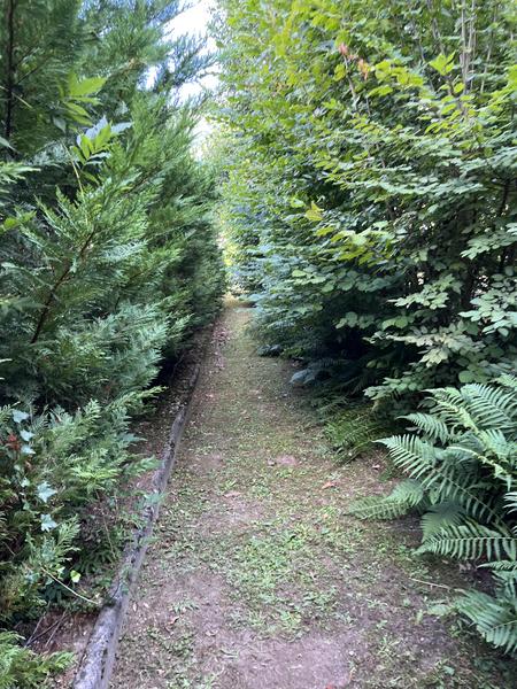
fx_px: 518
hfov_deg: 53.1
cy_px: 344
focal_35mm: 26
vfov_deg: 67.3
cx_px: 258
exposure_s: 1/121
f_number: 1.6
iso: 125
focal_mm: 5.1
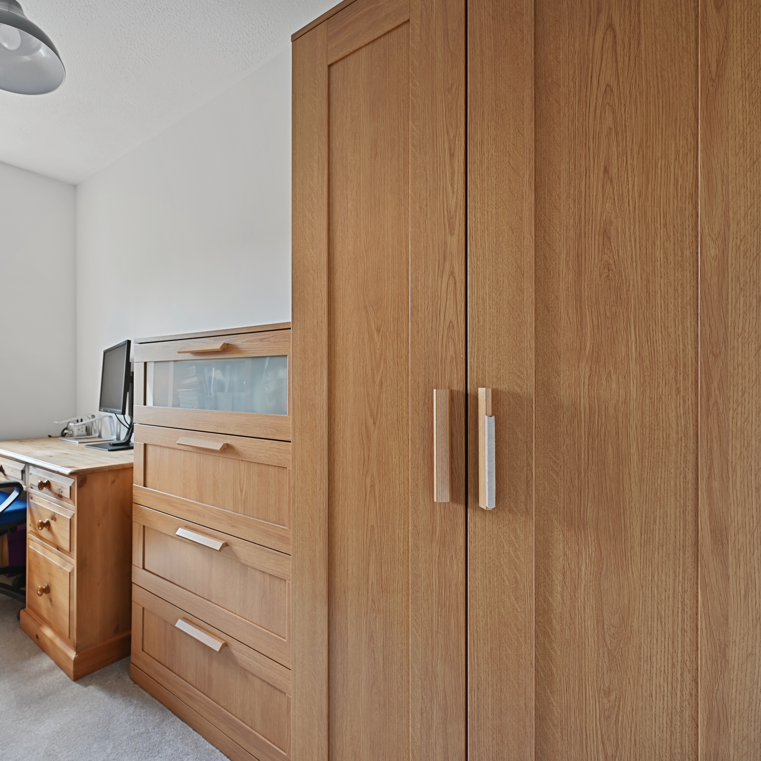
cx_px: 247
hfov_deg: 77.8
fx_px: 448
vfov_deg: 80.7
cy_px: 379
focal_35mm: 18
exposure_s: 1/3
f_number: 5.6
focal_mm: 14
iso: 160
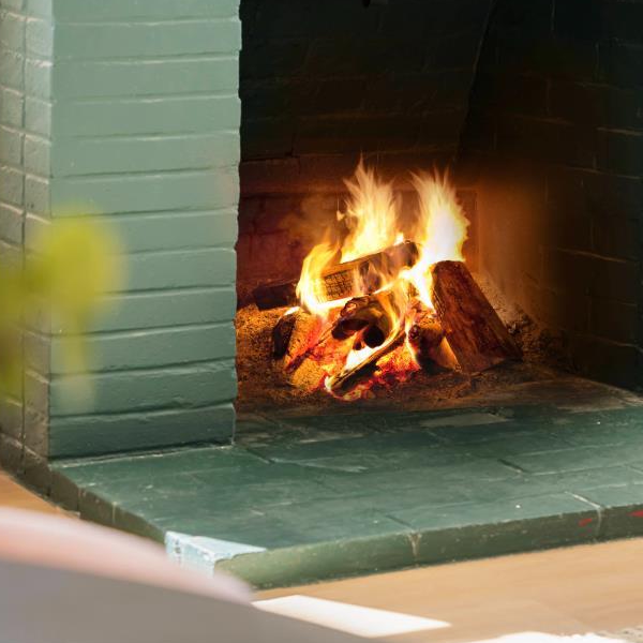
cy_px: 111
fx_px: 2900
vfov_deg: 12.6
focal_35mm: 138
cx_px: 418
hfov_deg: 12.6
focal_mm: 65
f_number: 4
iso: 320
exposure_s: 1/50
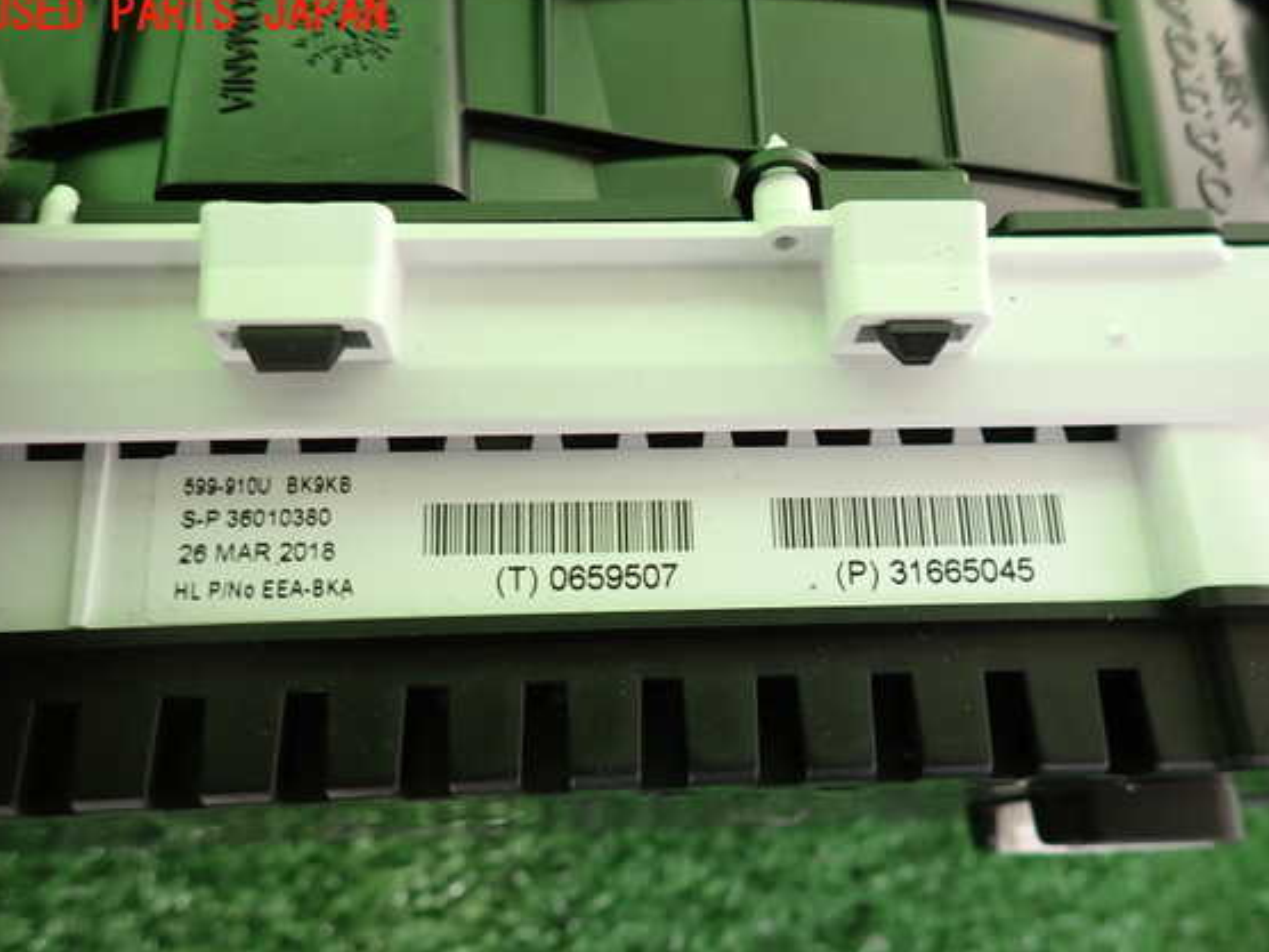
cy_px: 500
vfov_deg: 51.3
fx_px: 990
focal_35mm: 27
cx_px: 657
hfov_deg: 65.3
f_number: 2
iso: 160
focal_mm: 4.5
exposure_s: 1/60
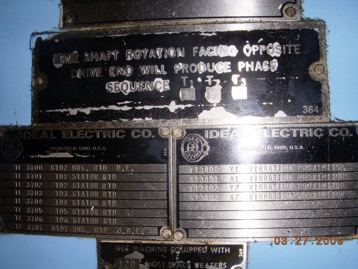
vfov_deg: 37.7
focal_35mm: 38
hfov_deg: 49.0
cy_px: 134
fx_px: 393
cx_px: 179
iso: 100
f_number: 6.6
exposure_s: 1/30
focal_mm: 6.3
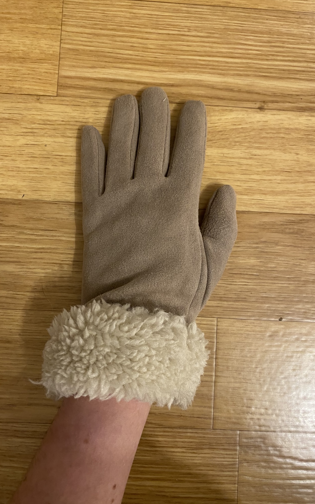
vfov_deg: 66.5
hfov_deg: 44.5
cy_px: 253
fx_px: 385
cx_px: 151
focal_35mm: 28
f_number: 1.8
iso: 200
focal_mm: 4.25
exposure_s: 1/50
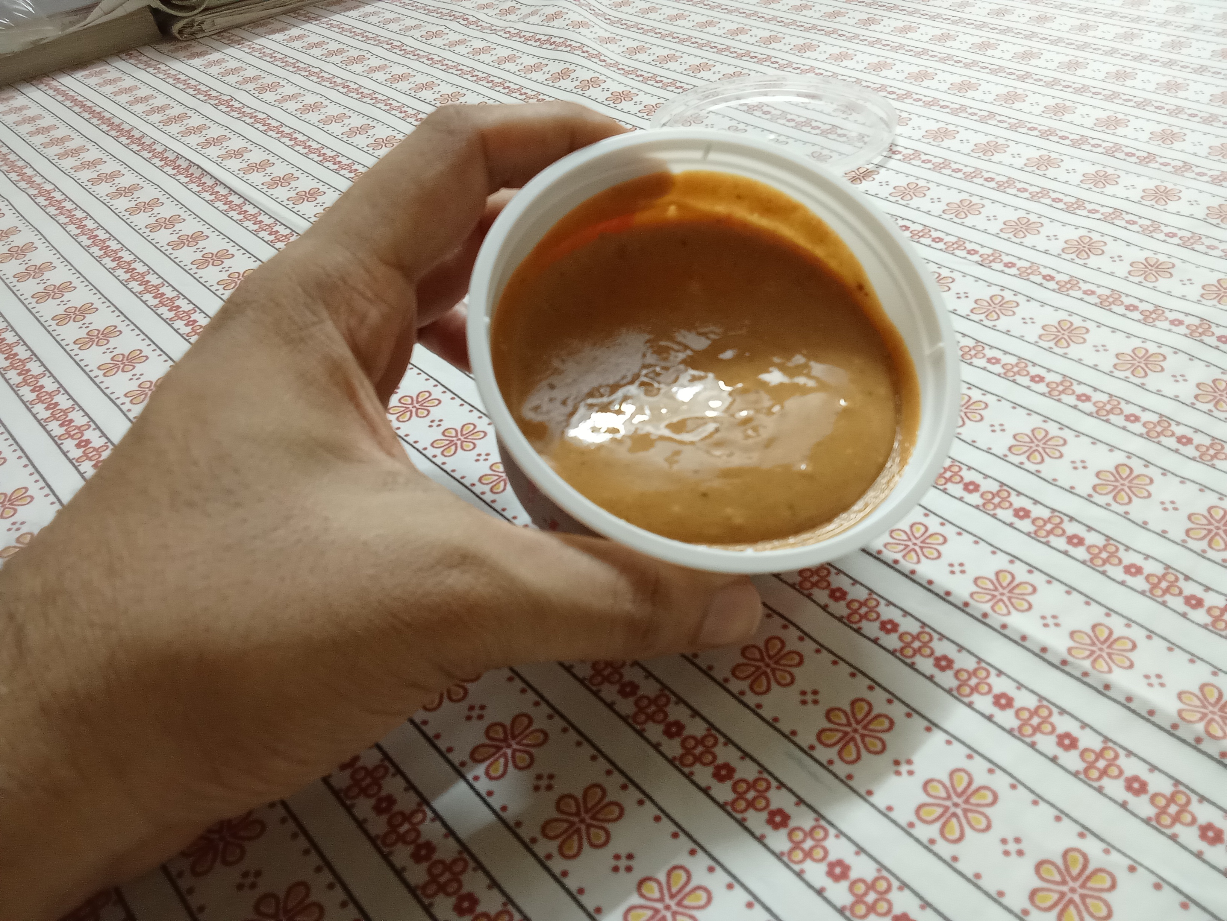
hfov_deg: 63.4
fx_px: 992
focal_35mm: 28
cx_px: 614
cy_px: 460
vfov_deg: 49.7
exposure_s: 1/33.3
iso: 500
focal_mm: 2.78
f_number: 2
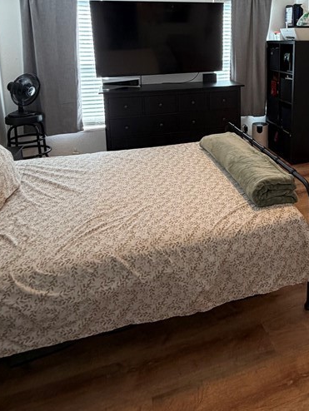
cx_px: 243
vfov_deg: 57.7
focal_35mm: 29
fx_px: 345
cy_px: 92
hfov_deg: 46.0
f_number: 2.2
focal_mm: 2.22
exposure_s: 1/60
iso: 160
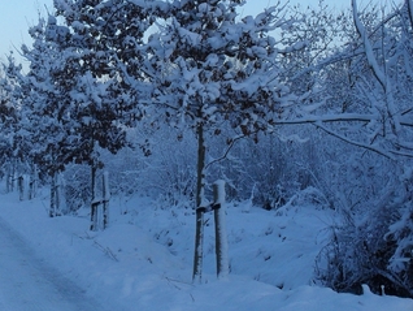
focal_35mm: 66
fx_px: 788
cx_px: 135
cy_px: 118
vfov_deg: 22.2
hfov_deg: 29.2
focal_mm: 6.3
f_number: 3.2
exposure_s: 1/350
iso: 100
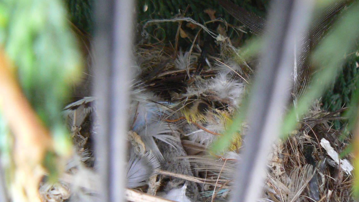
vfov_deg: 24.4
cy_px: 114
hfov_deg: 42.0
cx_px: 205
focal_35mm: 49
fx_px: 466
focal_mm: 6
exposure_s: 1/20
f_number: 2.8
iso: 200
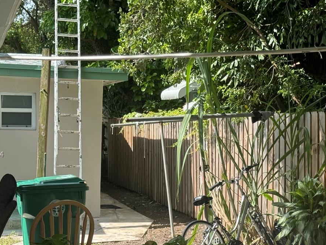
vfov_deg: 17.1
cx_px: 179
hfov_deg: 22.7
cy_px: 155
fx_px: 810
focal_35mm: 86
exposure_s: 1/1193
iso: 64
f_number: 1.78
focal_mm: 6.76
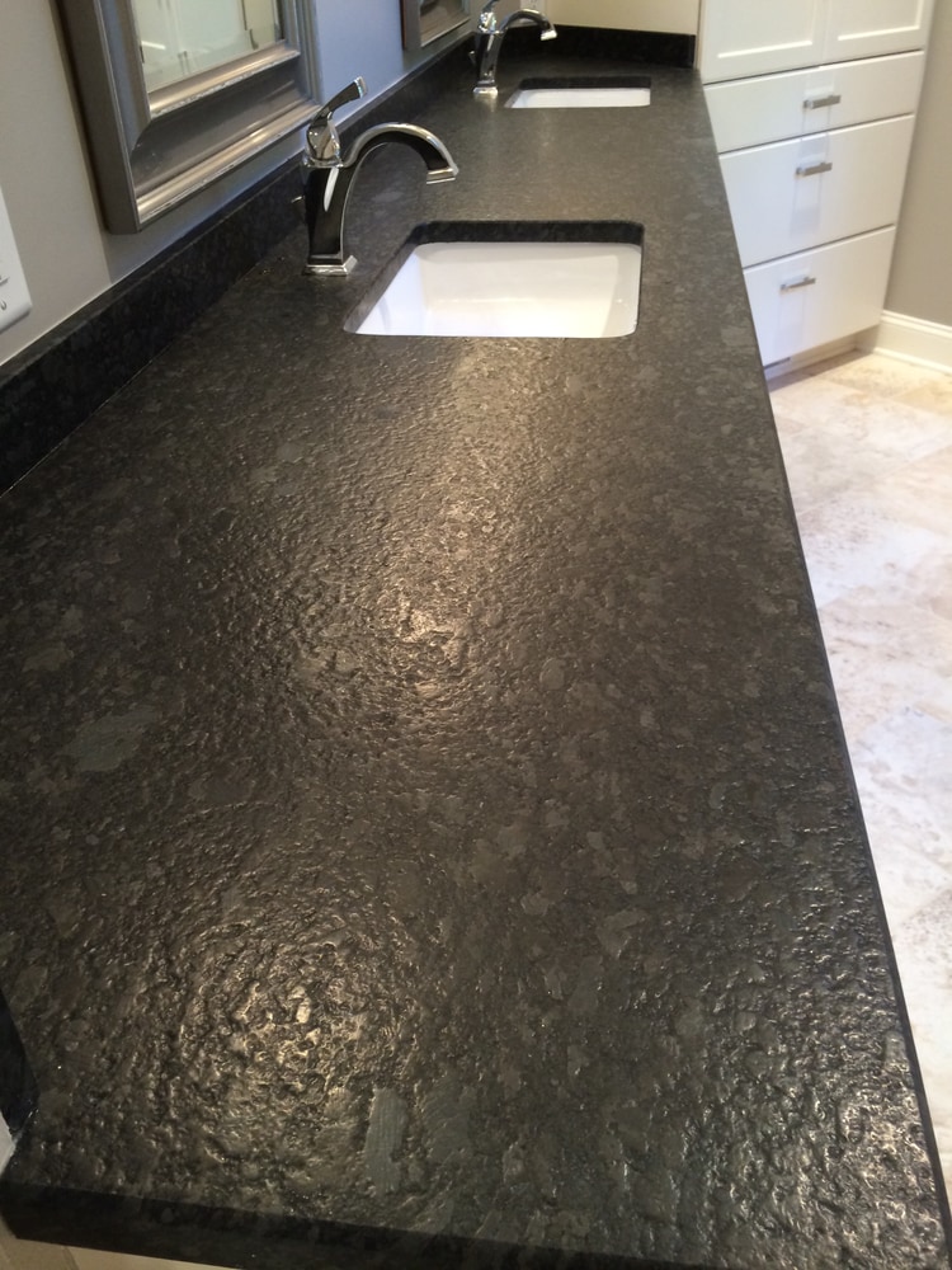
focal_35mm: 30
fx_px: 1100
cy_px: 635
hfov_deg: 46.8
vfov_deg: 60.0
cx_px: 476
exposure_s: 1/30
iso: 125
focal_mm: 4.12
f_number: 2.2
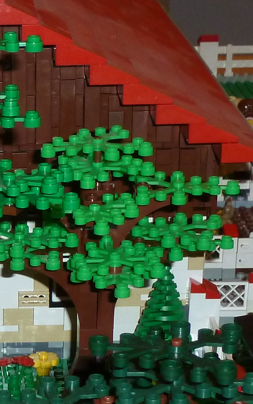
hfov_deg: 9.2
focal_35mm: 139
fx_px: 1533
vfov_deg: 14.7
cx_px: -112
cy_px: 440
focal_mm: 6.5
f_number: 3.6
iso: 200
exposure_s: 1/13
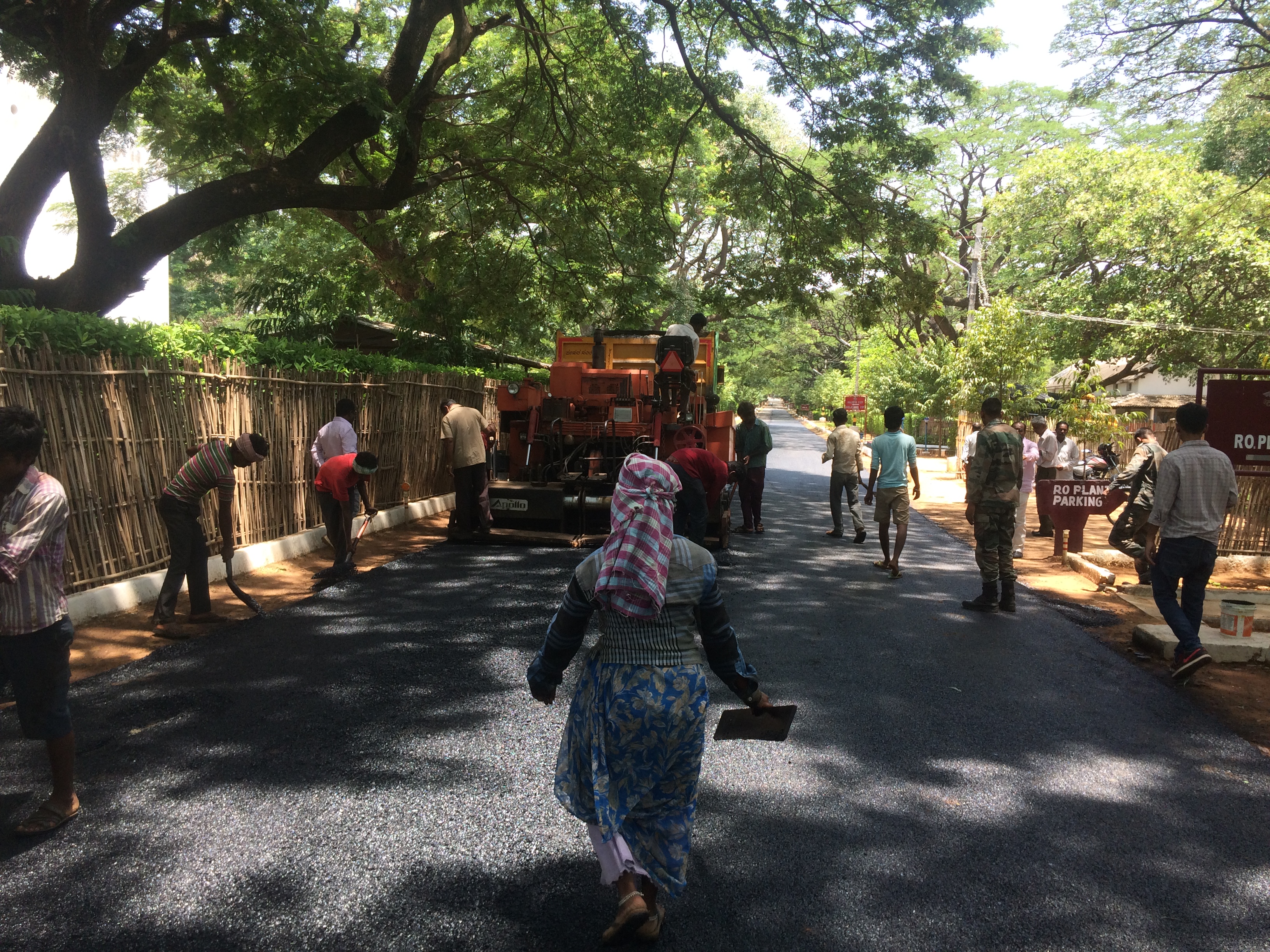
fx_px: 1064
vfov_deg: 48.2
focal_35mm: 29
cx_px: 635
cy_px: 476
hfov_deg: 61.7
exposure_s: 1/270
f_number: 2.2
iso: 32
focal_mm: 4.15
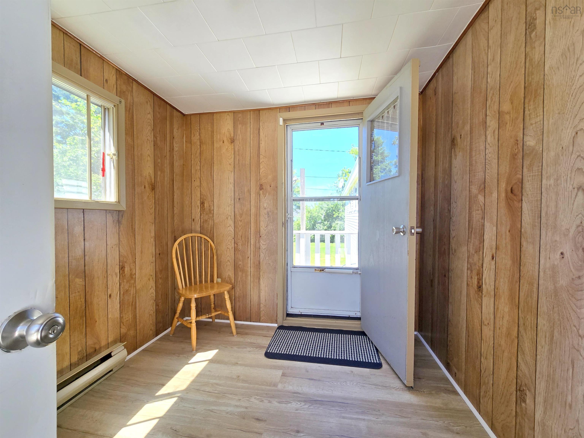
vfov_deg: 89.9
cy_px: 219
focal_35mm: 13
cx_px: 292
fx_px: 219
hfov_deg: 106.2
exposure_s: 1/243
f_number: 2.2
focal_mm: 2.2
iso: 50
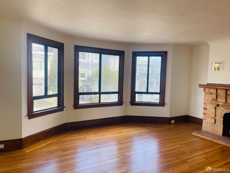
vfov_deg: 54.9
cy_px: 86
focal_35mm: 25
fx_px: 166
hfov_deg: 69.4
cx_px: 115
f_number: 1.6
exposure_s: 1/216
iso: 32
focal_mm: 5.1
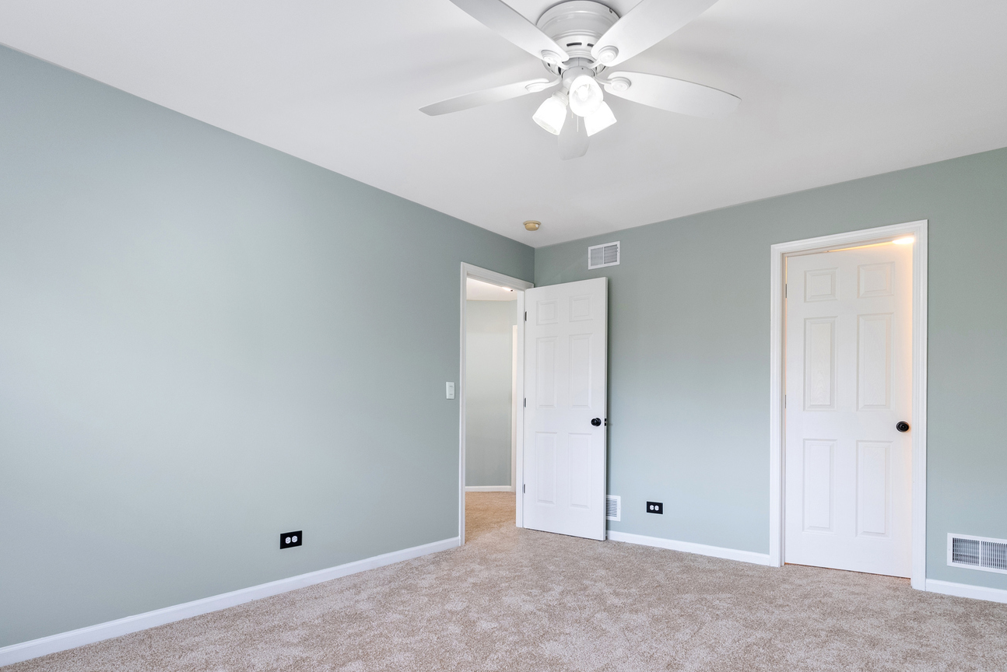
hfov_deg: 83.9
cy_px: 402
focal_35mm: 20
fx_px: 560
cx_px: 521
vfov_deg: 61.5
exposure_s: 1
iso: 640
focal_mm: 16
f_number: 8
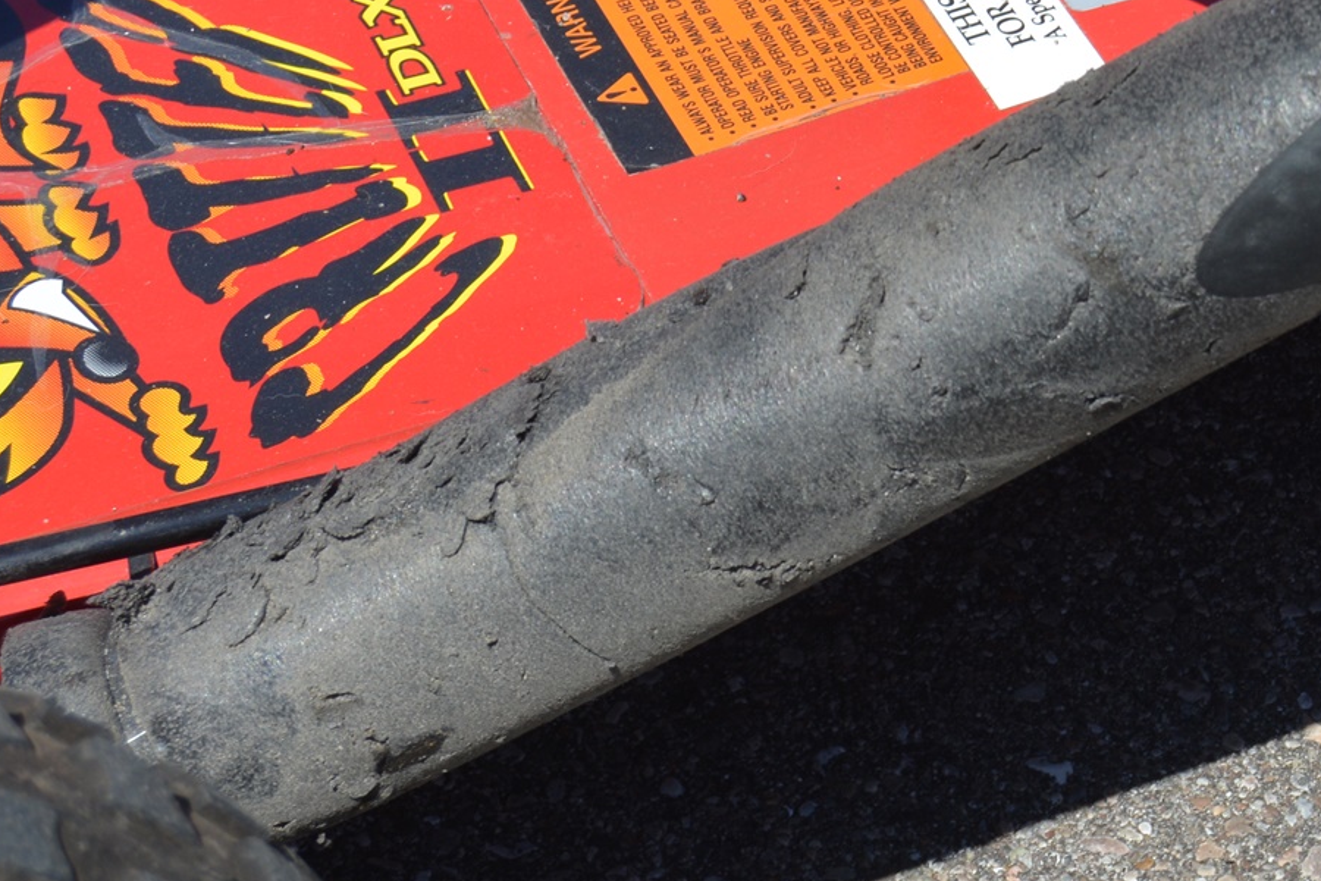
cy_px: -234
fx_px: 6421
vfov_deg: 7.8
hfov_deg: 11.4
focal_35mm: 175
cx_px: 1745
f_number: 8
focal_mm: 42
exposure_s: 1/250
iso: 110
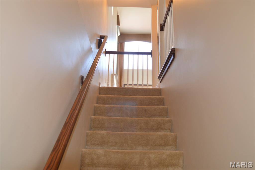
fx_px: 233
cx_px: 128
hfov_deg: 57.3
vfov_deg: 39.9
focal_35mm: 33
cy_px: 85
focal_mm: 22
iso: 900
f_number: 3.8
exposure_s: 1/60
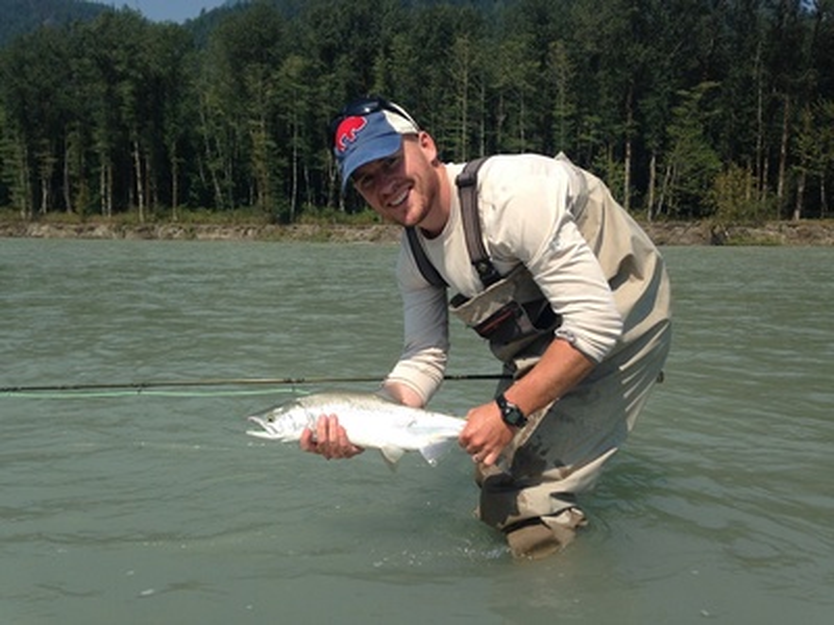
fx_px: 795
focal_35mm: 33
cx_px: 417
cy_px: 312
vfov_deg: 42.9
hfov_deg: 55.4
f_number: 2.4
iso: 50
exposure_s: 1/2008
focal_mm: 4.12
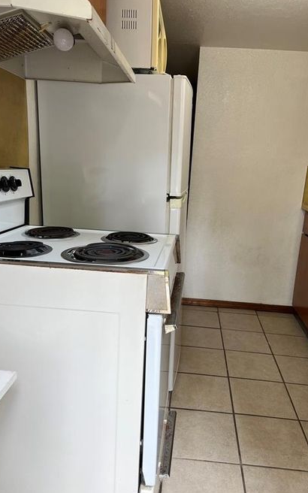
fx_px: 376
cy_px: 248
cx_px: 177
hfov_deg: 44.4
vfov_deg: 66.5
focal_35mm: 28
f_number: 1.5
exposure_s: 1/120
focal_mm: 5.7
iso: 50
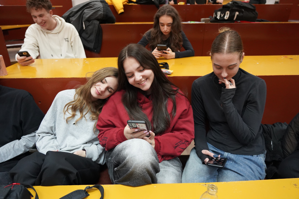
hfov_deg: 73.7
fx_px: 199
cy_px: 100
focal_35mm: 24
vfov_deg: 53.1
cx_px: 150
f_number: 4
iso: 5000
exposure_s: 1/160
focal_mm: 24
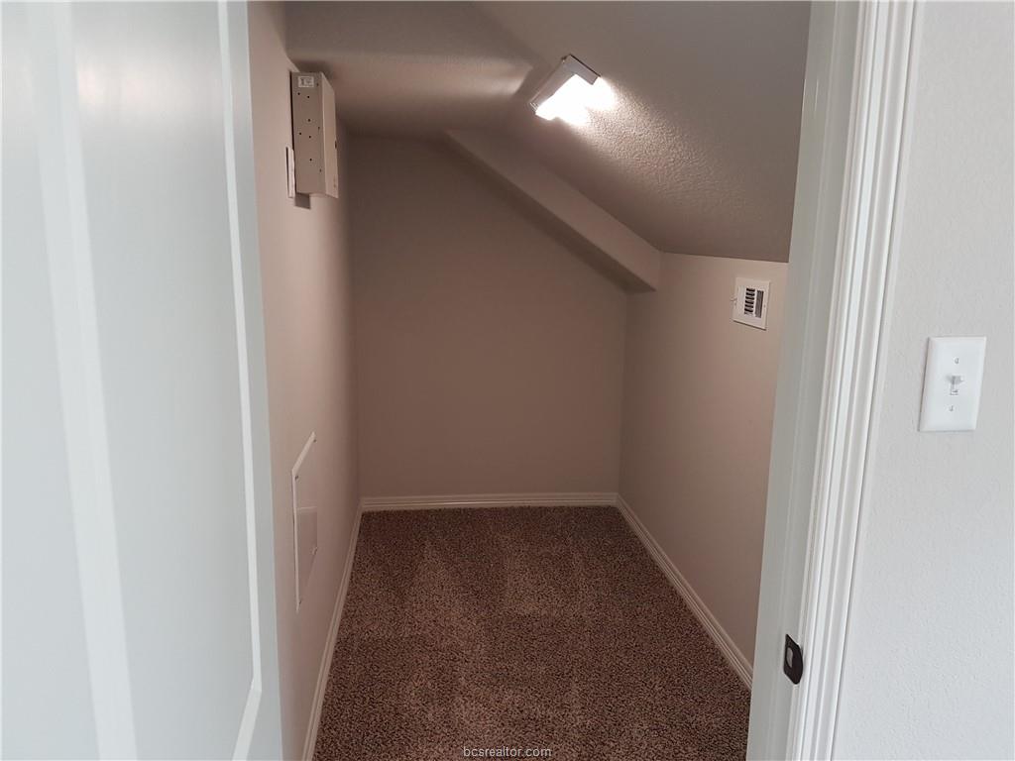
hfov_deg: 67.3
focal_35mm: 26
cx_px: 508
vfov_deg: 53.1
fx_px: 762
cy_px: 380
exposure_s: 1/60
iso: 160
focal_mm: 4.2
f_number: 1.7
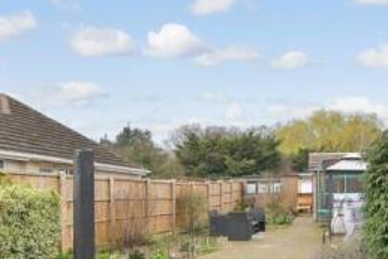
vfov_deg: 34.7
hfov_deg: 49.0
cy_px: 179
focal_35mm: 38
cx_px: 282
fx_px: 410
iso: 80
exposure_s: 1/100
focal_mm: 10
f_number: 8
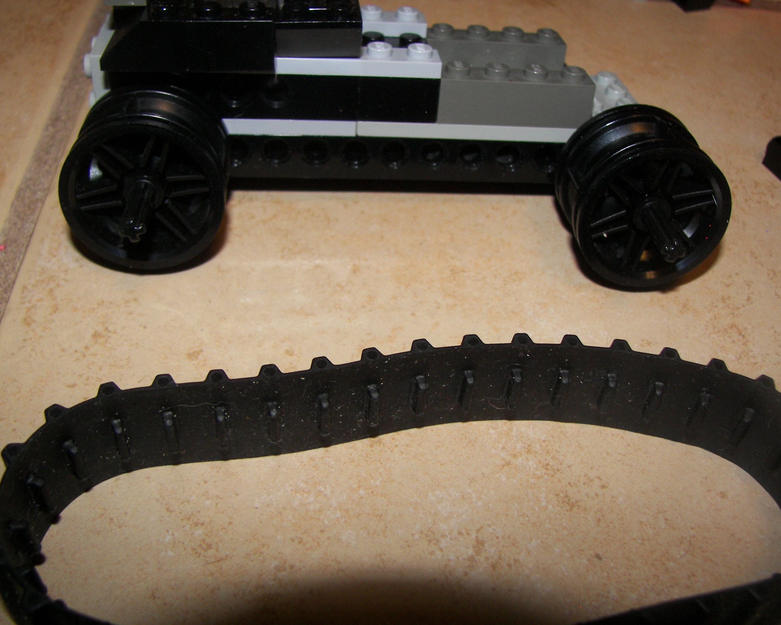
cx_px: 398
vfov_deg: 39.2
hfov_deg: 47.9
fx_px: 878
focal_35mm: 38
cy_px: 314
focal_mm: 6
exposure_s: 1/30
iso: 100
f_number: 2.8
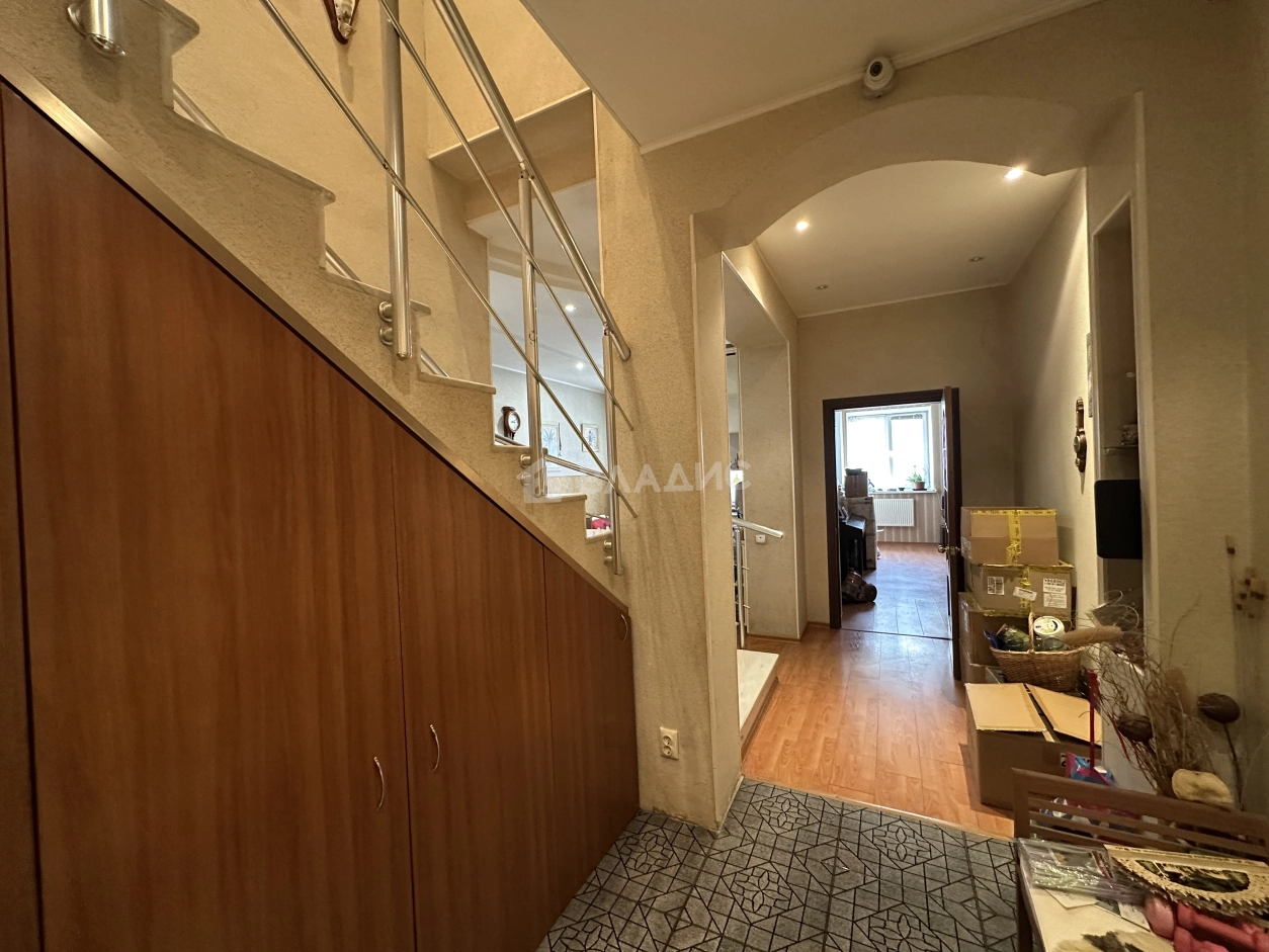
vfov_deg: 85.7
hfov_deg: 102.1
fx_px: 513
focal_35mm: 14
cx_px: 634
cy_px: 476
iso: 500
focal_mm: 2.22
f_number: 2.2
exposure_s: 1/50
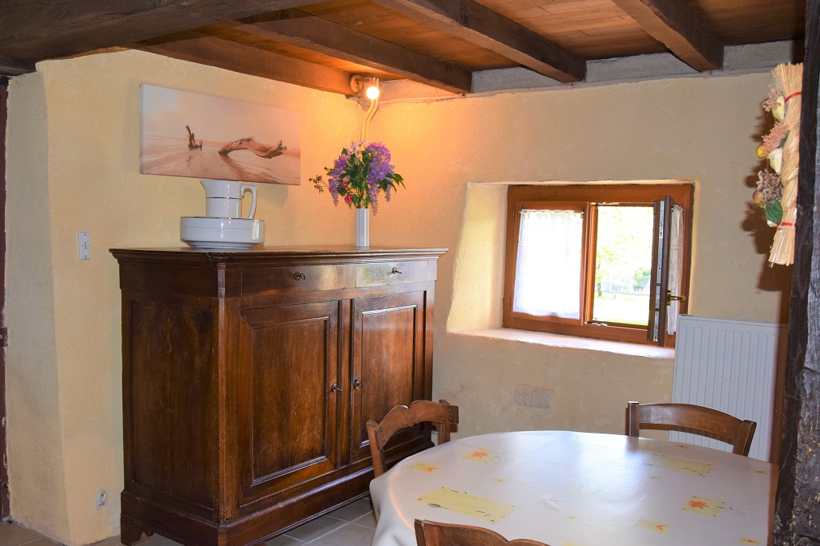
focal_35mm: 32
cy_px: 267
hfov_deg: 58.5
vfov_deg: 41.1
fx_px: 729
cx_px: 358
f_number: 4.5
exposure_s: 1/80
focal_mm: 18
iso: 800
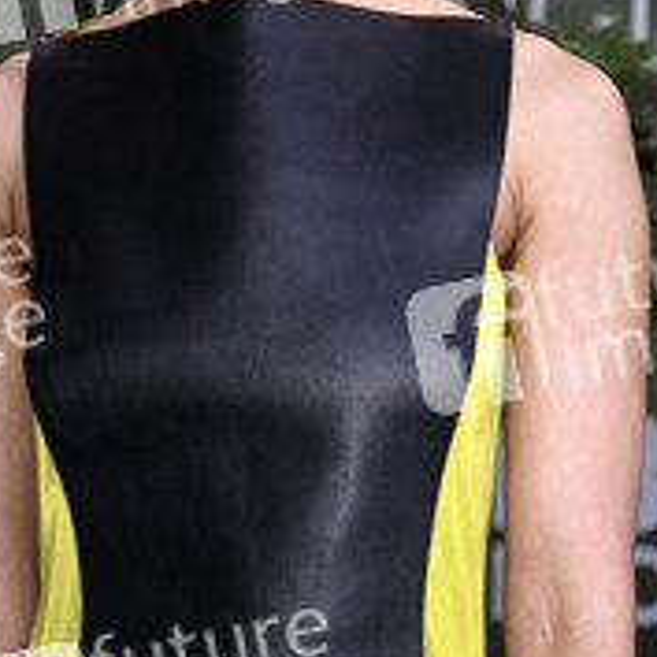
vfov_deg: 5.7
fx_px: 6592
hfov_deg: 5.7
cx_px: 260
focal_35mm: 307
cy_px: 141
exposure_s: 1/250
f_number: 5.6
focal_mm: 160
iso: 640
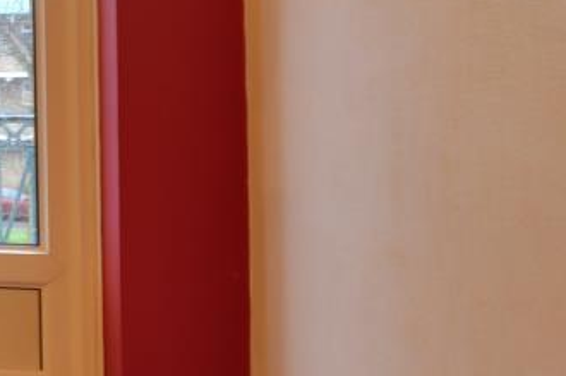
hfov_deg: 16.8
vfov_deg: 18.1
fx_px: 1162
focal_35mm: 74
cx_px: -671
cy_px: 57
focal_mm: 10
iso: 200
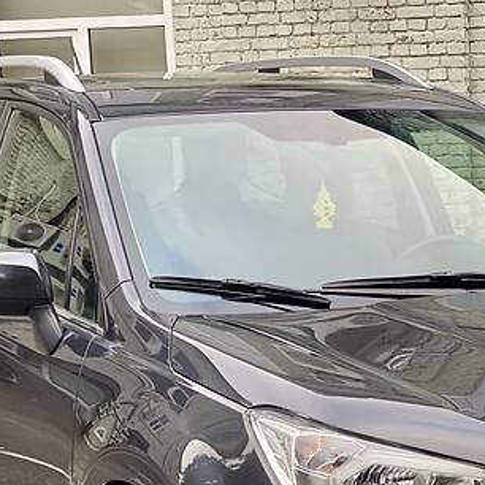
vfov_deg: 14.4
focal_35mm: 120
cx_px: 403
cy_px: 433
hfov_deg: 14.4
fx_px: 1902
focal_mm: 6
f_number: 2
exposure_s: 1/122
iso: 64
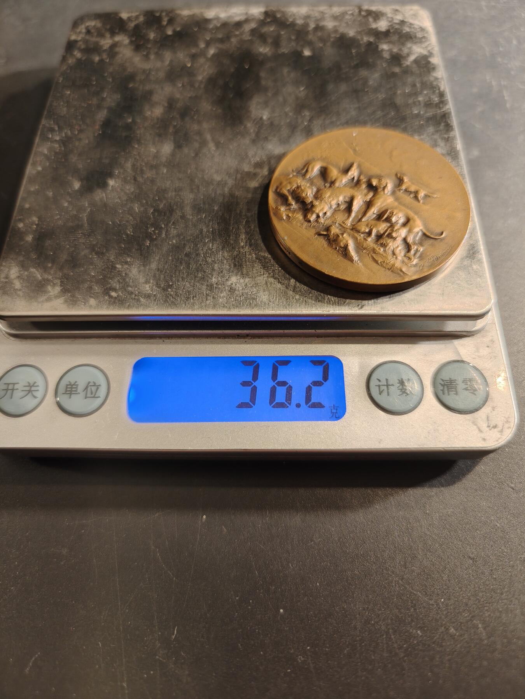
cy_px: 350
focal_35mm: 23
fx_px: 465
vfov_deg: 73.9
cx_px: 262
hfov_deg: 58.9
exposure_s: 1/132
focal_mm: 6.06
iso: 250
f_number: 1.6
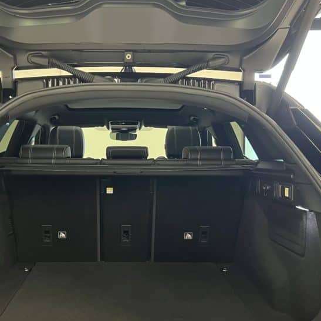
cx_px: 131
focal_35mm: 43
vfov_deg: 39.2
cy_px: 163
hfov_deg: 39.0
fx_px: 451
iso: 400
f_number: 1.5
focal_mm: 5.7
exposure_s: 1/50
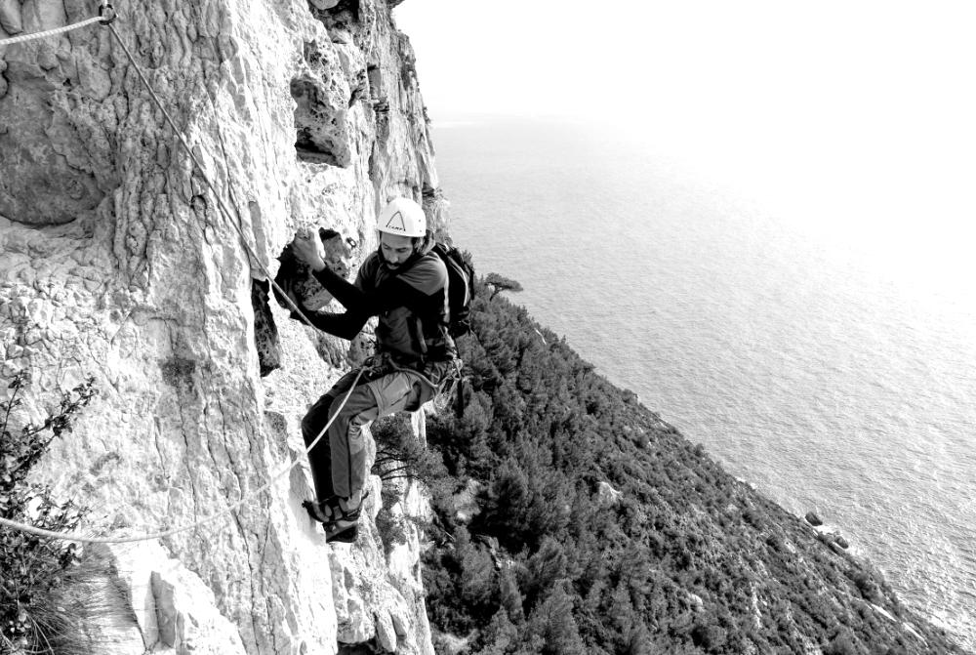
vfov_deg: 53.3
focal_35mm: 24
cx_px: 488
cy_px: 328
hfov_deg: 73.6
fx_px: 652
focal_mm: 8.8
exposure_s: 1/640
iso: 200
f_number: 6.3
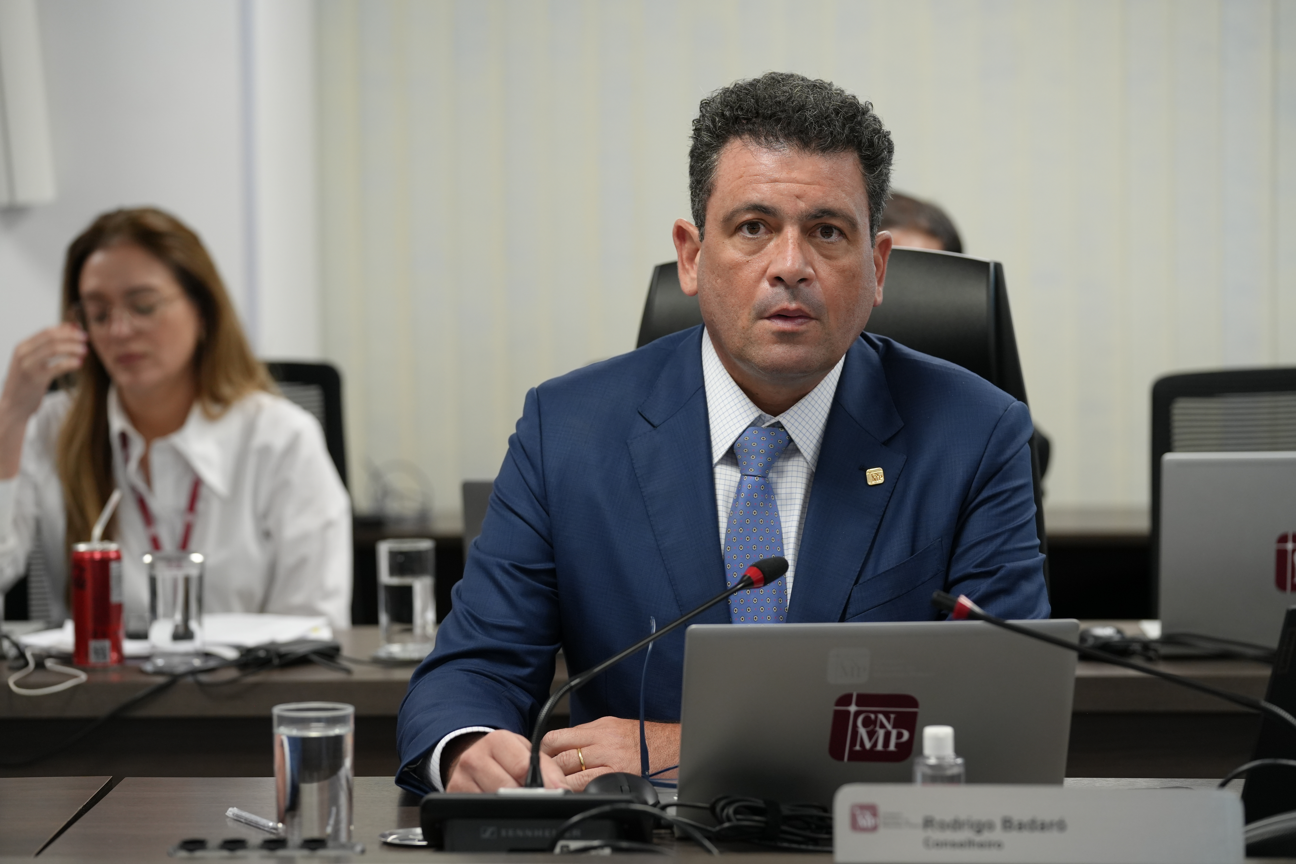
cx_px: 648
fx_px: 4572
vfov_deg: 10.8
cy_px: 432
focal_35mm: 127
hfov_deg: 16.1
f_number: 4
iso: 1250
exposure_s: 1/160
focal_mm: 127
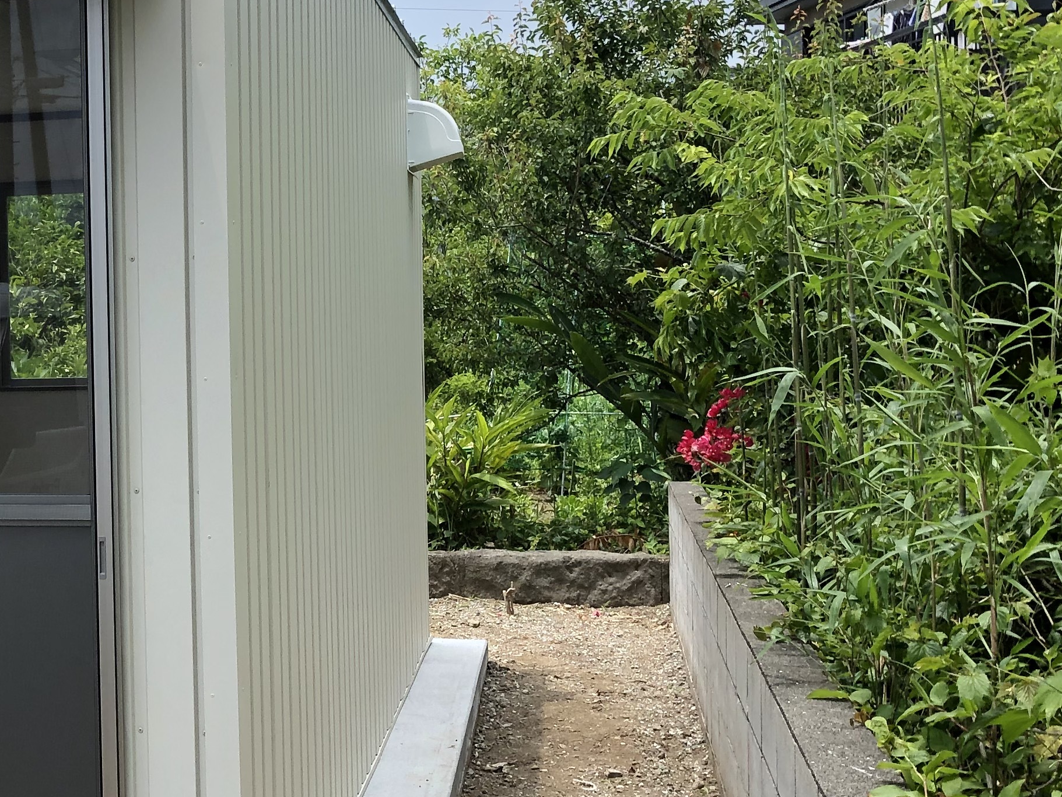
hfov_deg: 29.4
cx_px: 33
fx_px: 1902
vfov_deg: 23.6
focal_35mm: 62
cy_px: 373
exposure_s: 1/1279
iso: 20
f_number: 1.8
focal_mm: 4
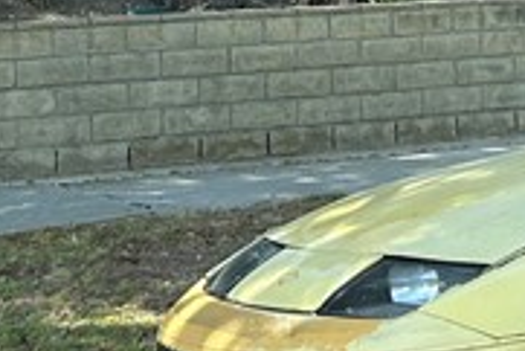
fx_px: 2233
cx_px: 580
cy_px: -287
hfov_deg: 13.1
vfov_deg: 8.6
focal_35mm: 153
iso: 50
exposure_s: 1/1209
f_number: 1.5
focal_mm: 5.7
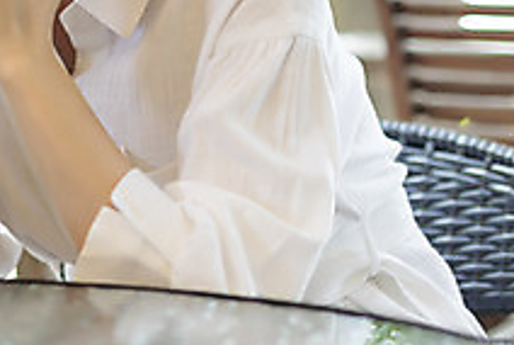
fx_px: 2016
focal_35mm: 141
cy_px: -80
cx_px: -93
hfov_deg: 14.1
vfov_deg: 9.6
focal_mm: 50
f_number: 2.2
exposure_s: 1/160
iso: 100
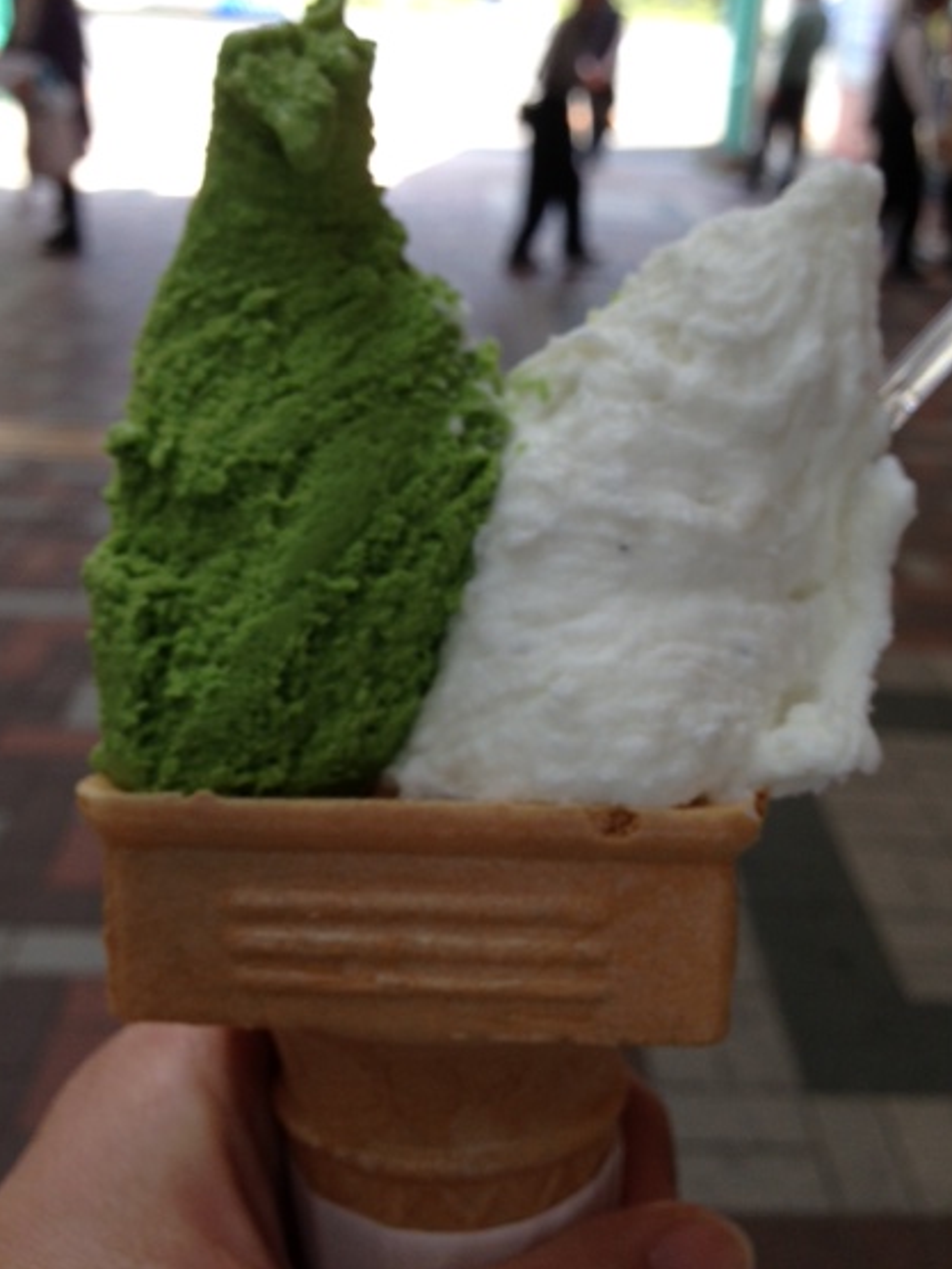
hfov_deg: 37.7
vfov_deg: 48.8
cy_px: 541
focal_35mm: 38
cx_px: 486
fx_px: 1393
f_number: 2.4
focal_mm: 4.13
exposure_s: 1/148
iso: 50
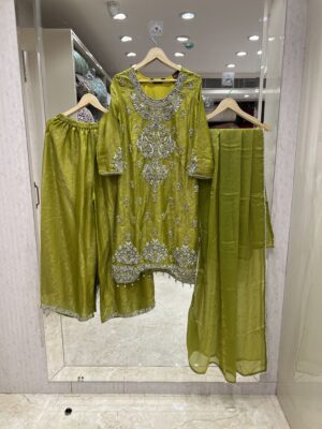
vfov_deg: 67.3
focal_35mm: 26
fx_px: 322
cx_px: 161
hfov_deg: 53.1
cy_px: 214
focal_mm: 5.7
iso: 50
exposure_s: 1/414
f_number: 1.5
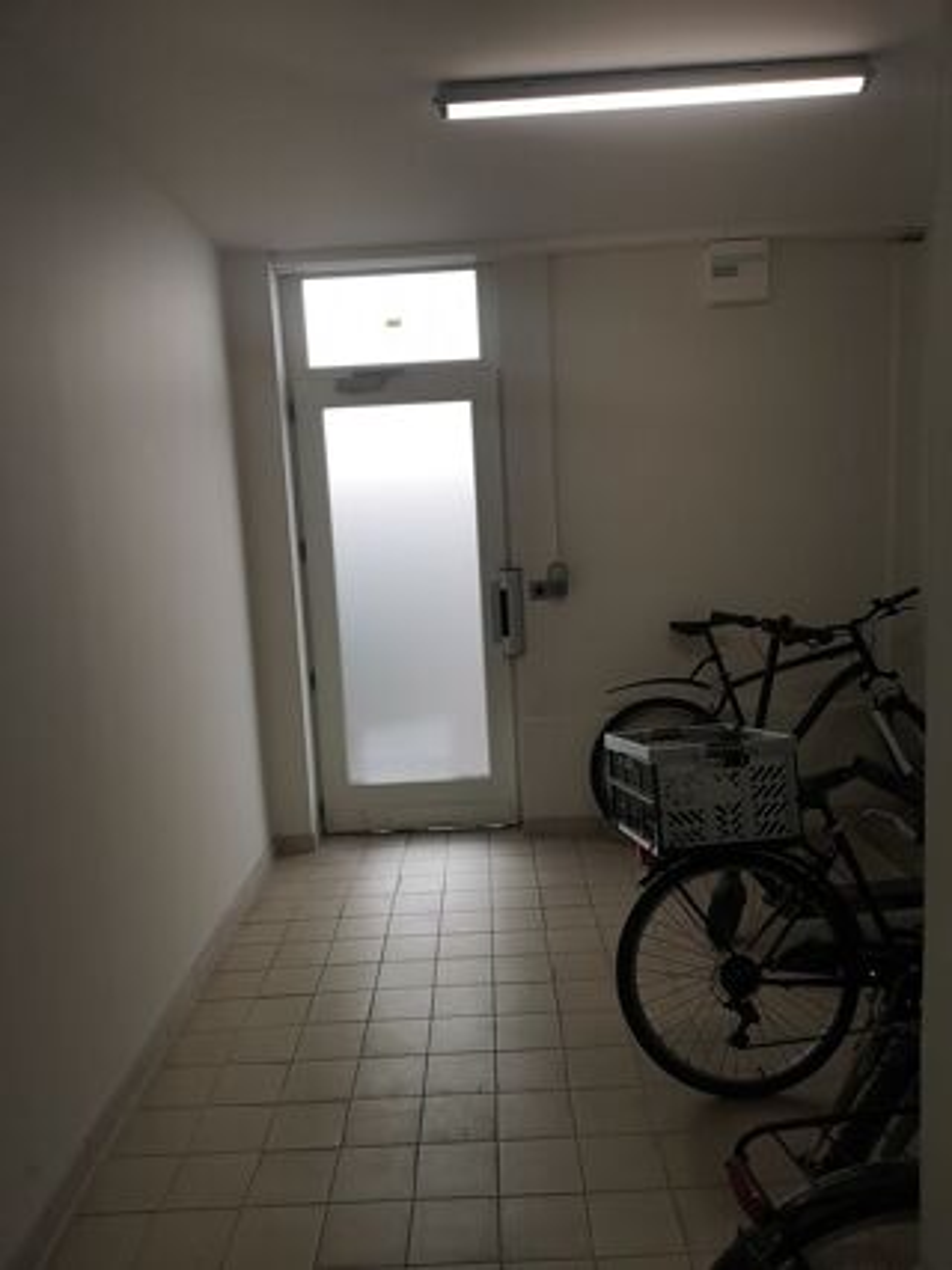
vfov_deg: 65.3
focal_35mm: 27
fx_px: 991
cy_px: 635
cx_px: 476
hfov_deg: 51.3
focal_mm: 5.58
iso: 50
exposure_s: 1/311
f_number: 1.8
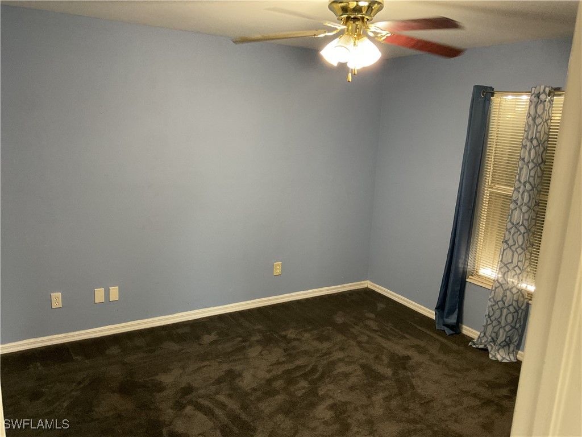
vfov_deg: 48.2
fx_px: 488
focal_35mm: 29
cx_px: 291
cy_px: 218
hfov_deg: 61.7
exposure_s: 1/60
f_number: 1.8
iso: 250
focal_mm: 3
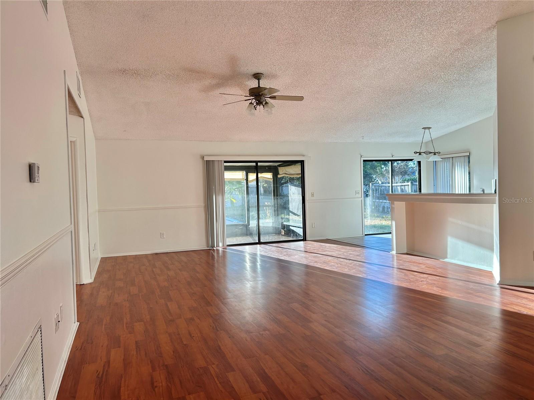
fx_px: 401
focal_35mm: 26
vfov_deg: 53.1
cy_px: 200
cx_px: 267
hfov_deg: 67.3
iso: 40
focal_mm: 5.7
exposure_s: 1/245
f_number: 1.5
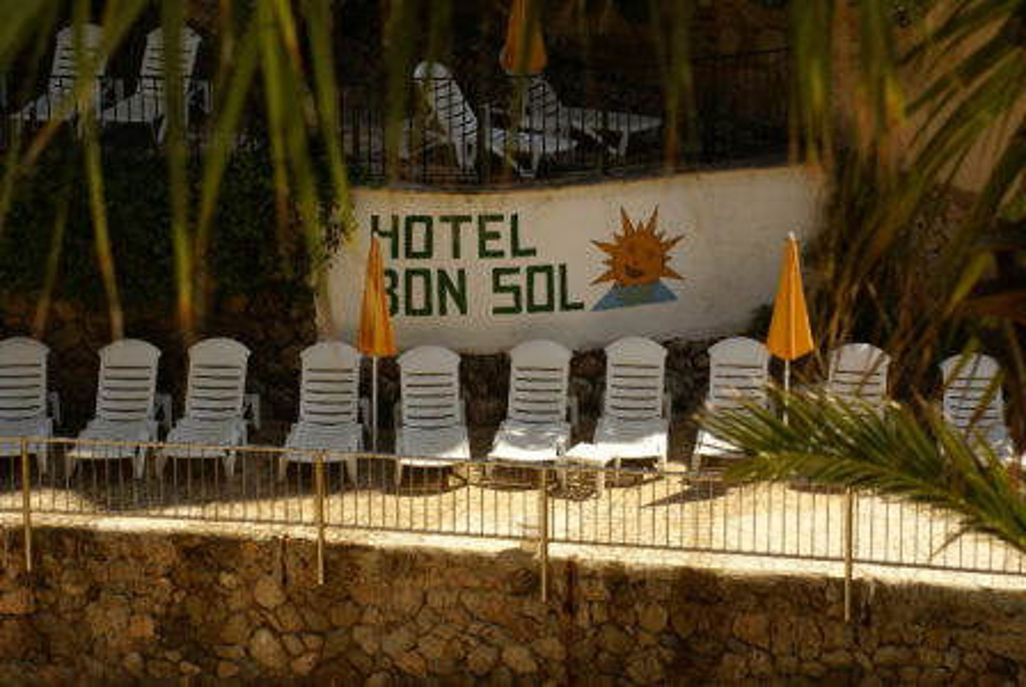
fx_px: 3638
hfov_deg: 16.1
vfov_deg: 10.8
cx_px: 513
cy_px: 344
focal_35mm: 128
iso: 100
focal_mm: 85
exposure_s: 1/200
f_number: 8
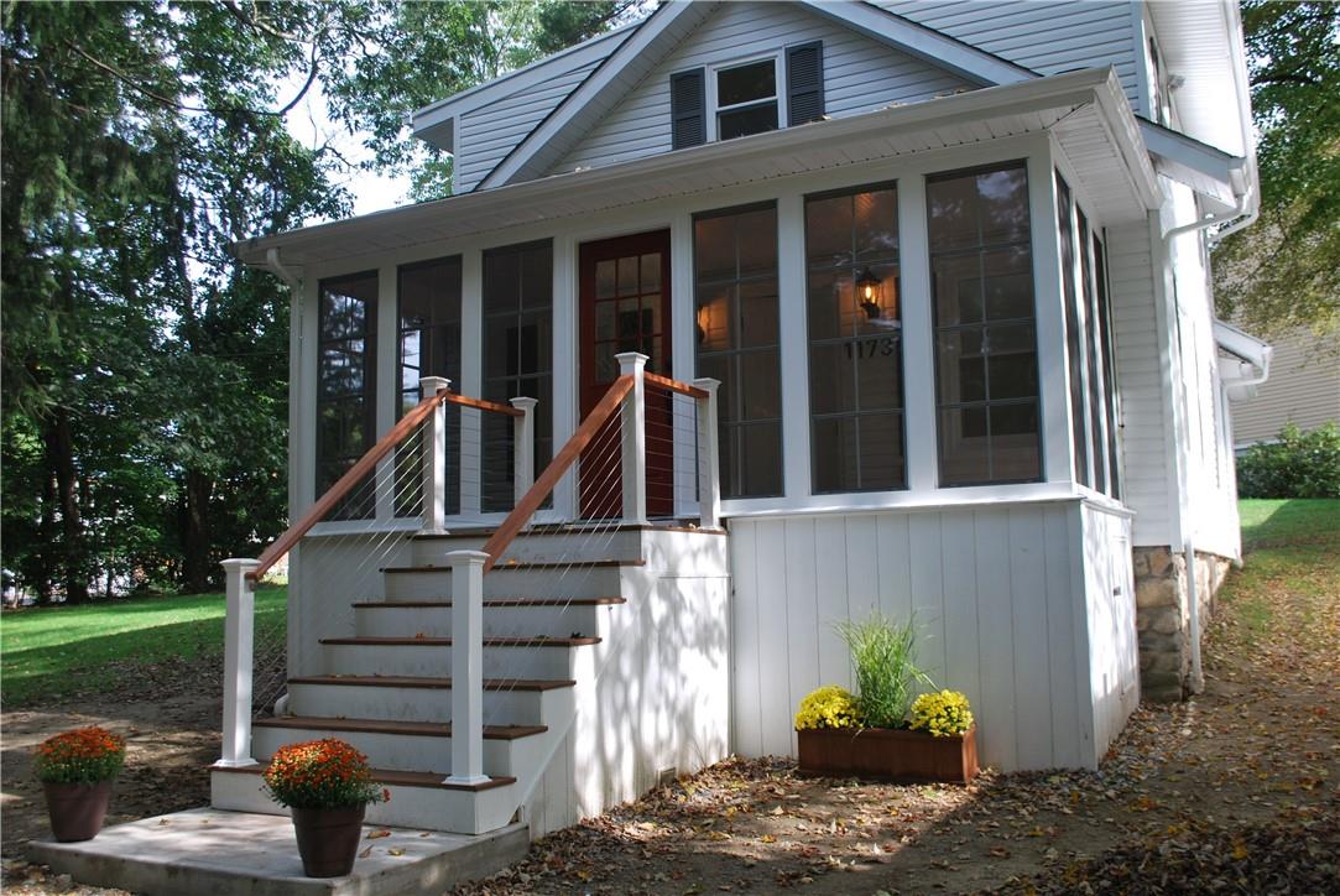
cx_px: 670
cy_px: 448
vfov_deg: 40.0
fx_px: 1229
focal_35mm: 33
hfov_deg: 57.2
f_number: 5.6
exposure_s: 1/125
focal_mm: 22
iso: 140
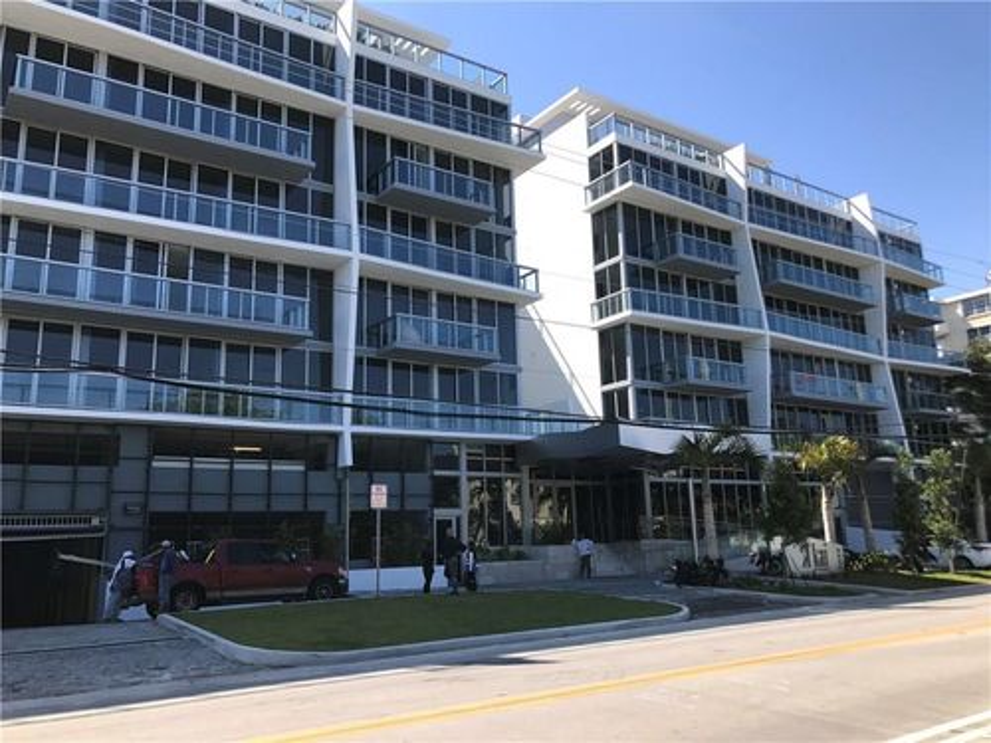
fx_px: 802
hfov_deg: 63.4
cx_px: 496
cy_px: 372
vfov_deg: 49.7
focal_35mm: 28
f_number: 1.8
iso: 20
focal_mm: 3.99
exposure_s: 1/1100
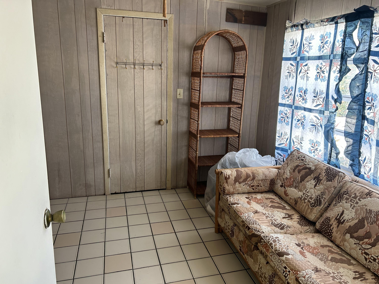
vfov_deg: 53.1
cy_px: 142
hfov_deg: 67.3
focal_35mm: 26
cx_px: 190
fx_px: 285
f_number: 1.5
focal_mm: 5.7
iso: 125
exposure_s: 1/121
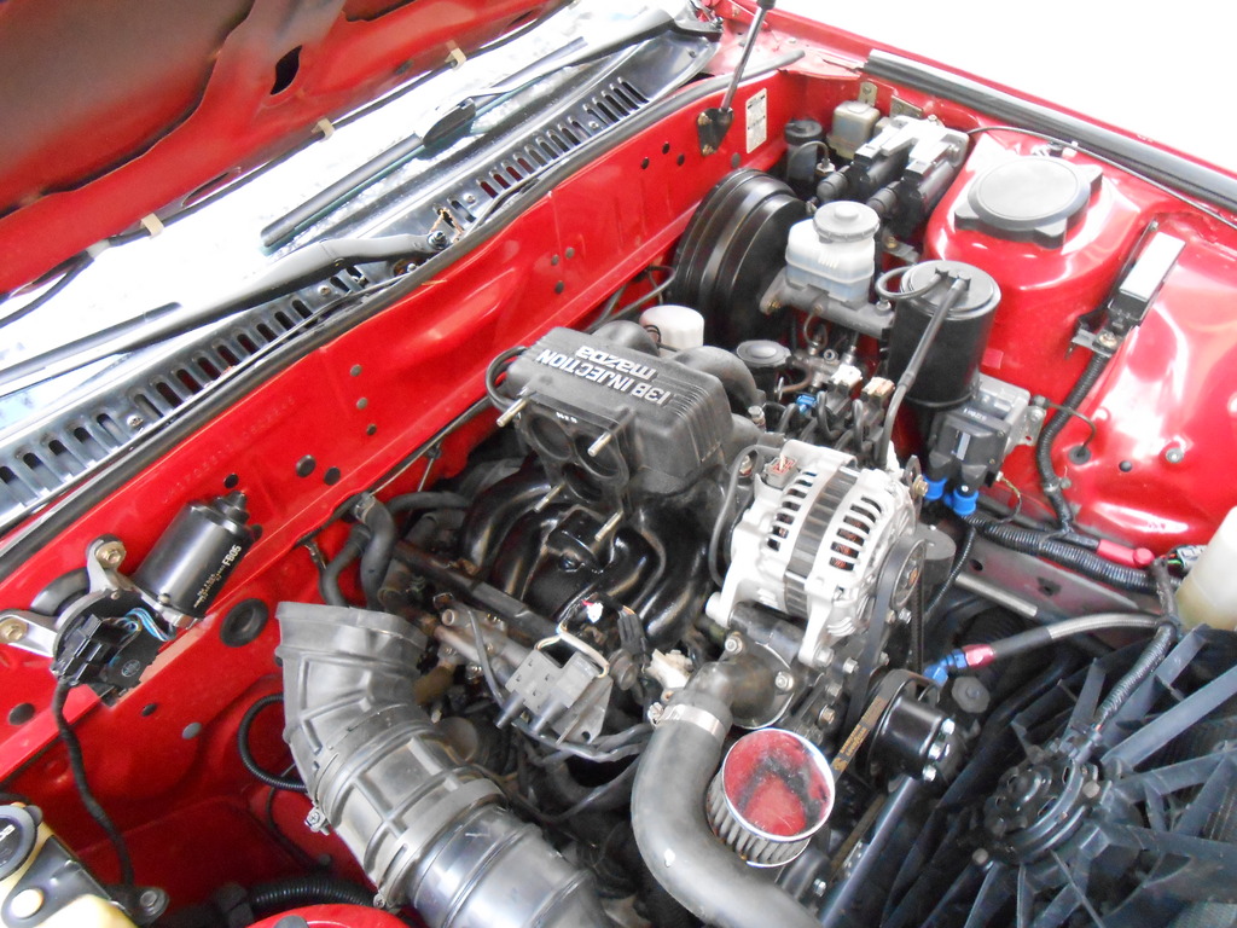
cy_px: 464
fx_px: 929
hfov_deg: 67.3
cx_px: 618
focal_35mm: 26
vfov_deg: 53.1
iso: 800
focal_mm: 4.6
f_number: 3.5
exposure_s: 1/100
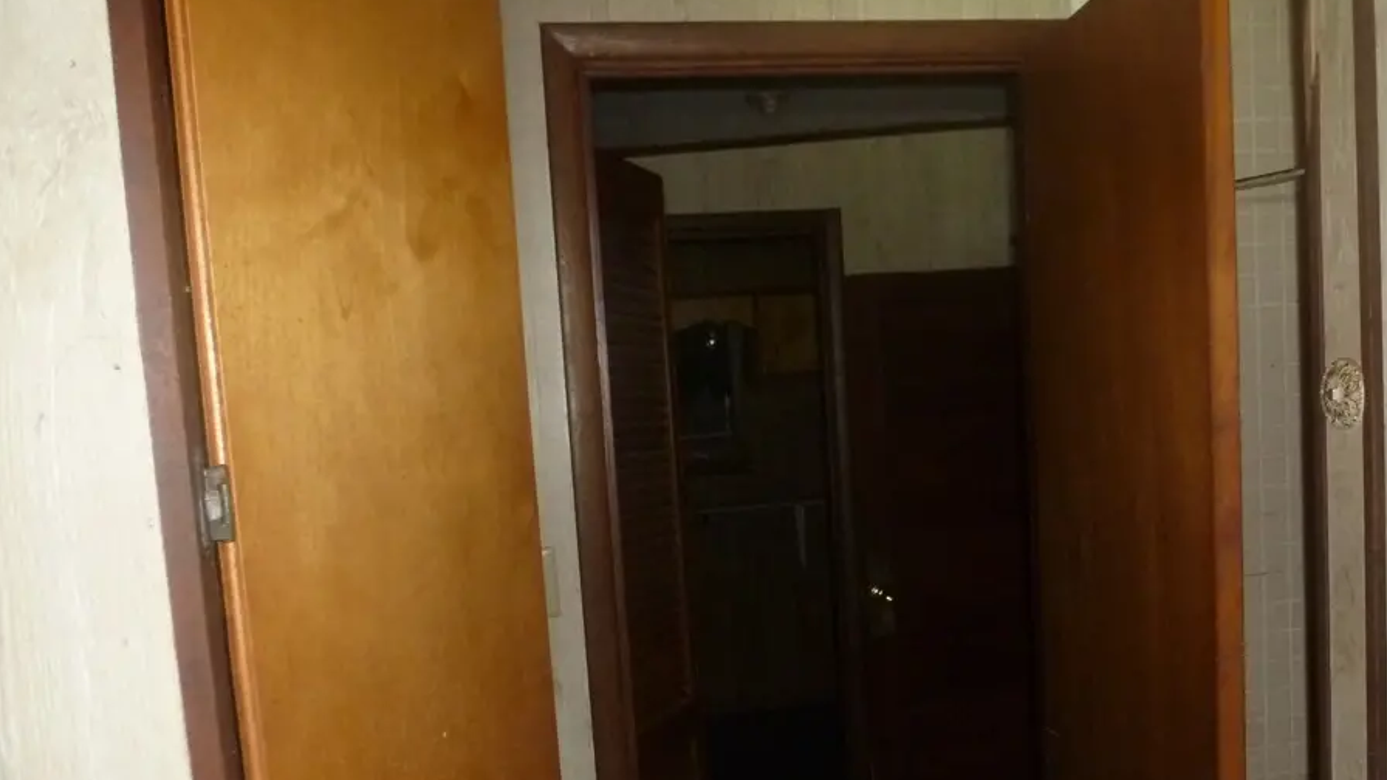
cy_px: 531
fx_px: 1287
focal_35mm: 35
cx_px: 811
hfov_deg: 56.3
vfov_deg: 33.4
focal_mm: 4.3
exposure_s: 1/60
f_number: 3.3
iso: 400
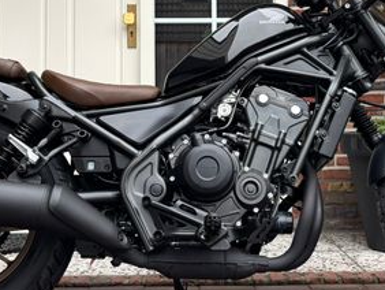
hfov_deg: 32.7
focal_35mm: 59
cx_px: 205
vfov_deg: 24.5
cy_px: 57
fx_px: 657
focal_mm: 5.96
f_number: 1.6
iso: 125
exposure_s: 1/110
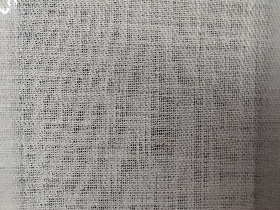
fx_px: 210
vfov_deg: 53.1
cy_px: 105
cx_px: 140
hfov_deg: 67.3
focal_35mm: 26
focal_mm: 2.78
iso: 250
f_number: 2
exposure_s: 1/100
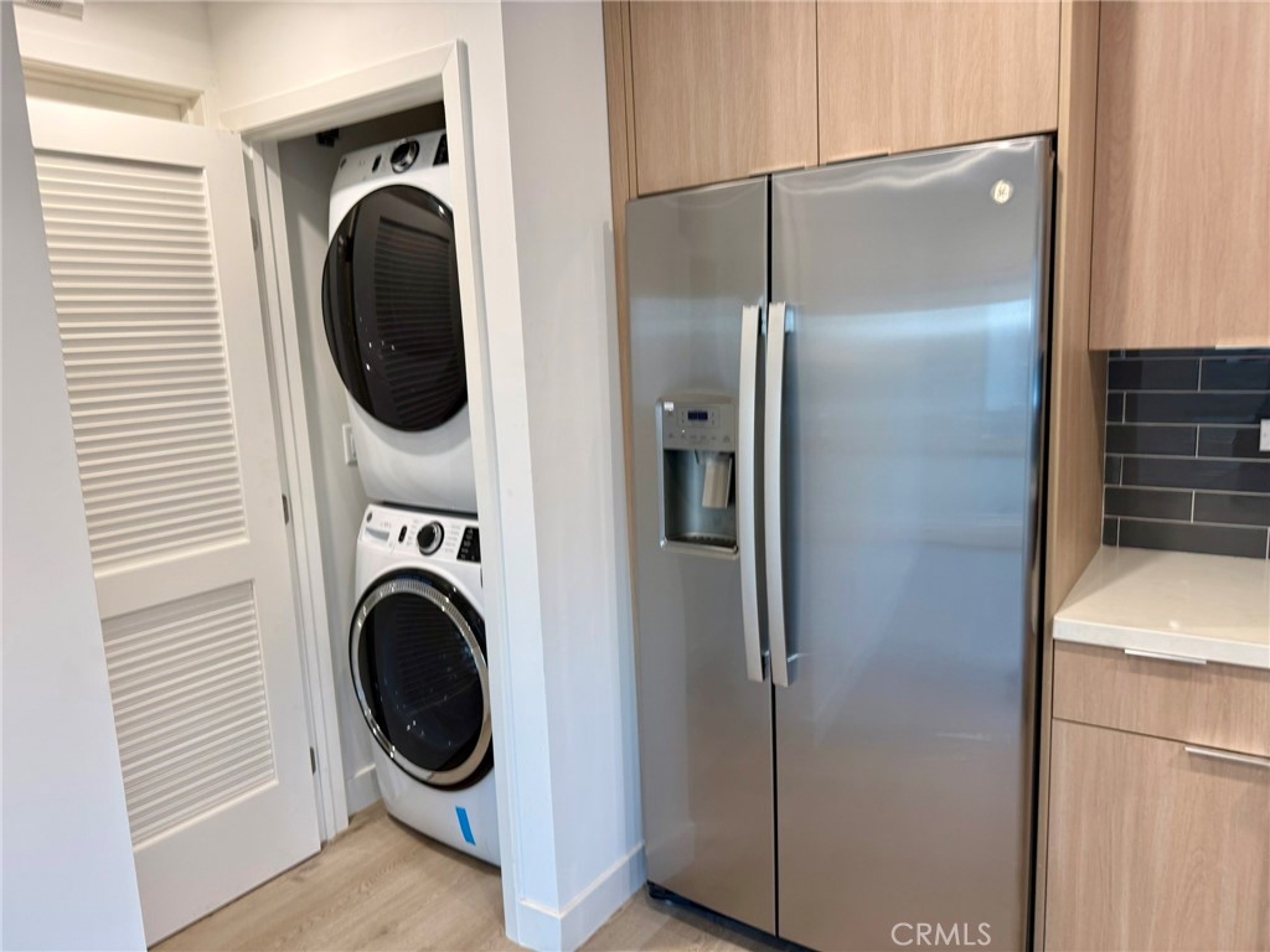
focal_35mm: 24
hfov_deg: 71.6
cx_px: 635
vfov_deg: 56.8
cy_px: 476
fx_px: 881
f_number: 1.78
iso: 125
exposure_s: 1/60
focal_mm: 6.76
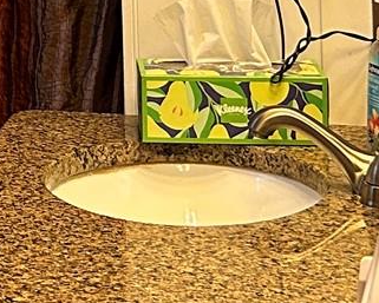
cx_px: -432
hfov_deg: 10.7
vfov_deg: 9.3
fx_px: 1818
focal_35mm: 162
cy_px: -126
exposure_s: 1/60
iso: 160
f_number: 1.5
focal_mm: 5.7
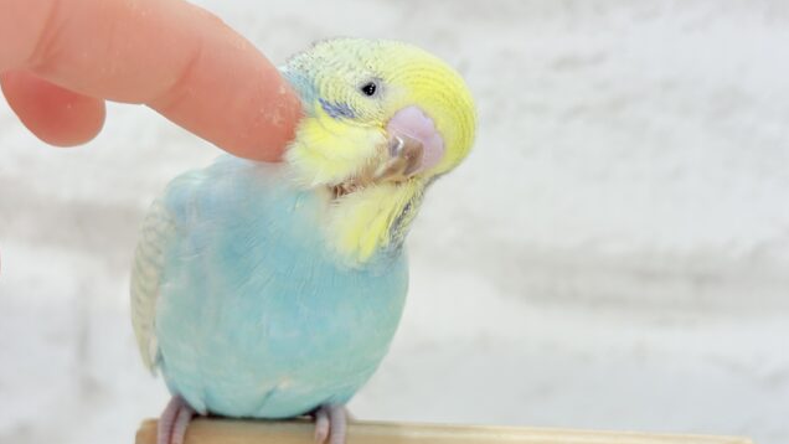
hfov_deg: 36.6
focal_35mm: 57
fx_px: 1193
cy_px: 257
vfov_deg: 21.1
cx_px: 394
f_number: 1.6
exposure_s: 1/50
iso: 40
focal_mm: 5.96
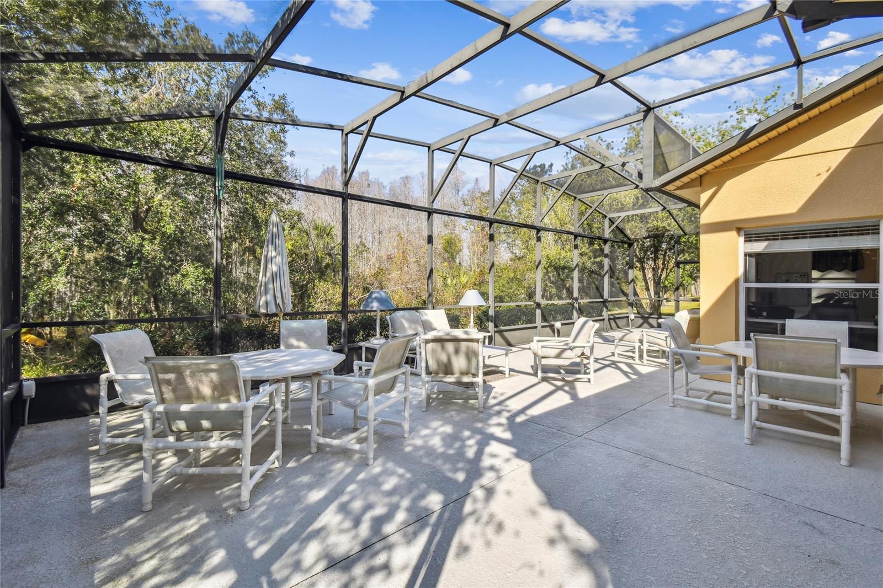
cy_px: 294
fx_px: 368
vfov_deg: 77.3
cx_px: 442
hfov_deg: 100.4
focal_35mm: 15
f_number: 7.1
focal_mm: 10
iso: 100
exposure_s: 1/320
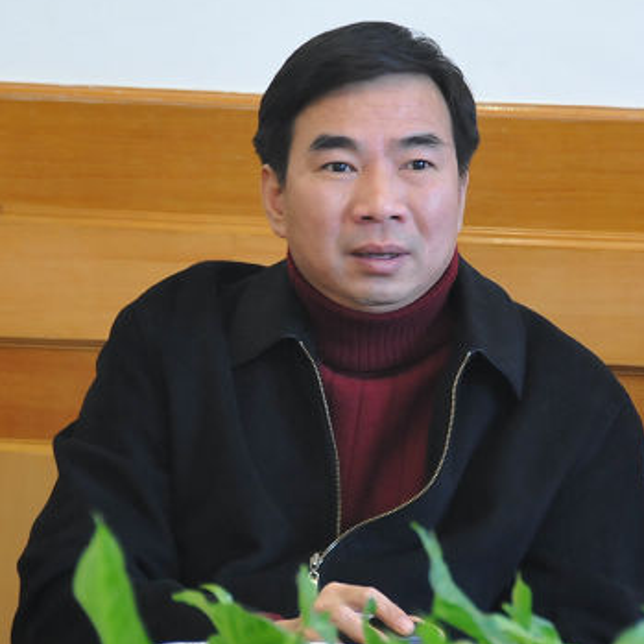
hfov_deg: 5.3
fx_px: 6904
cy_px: 280
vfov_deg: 5.3
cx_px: 362
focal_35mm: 328
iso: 1600
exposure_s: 1/13
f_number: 5.6
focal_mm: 150
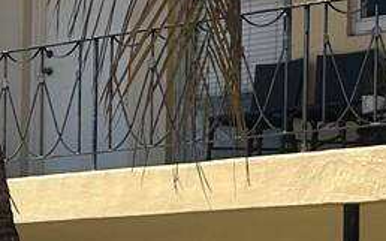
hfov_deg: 12.8
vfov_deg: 8.2
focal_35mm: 158
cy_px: 310
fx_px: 1661
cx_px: -132
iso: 80
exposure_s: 1/4348
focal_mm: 6.86
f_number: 1.78
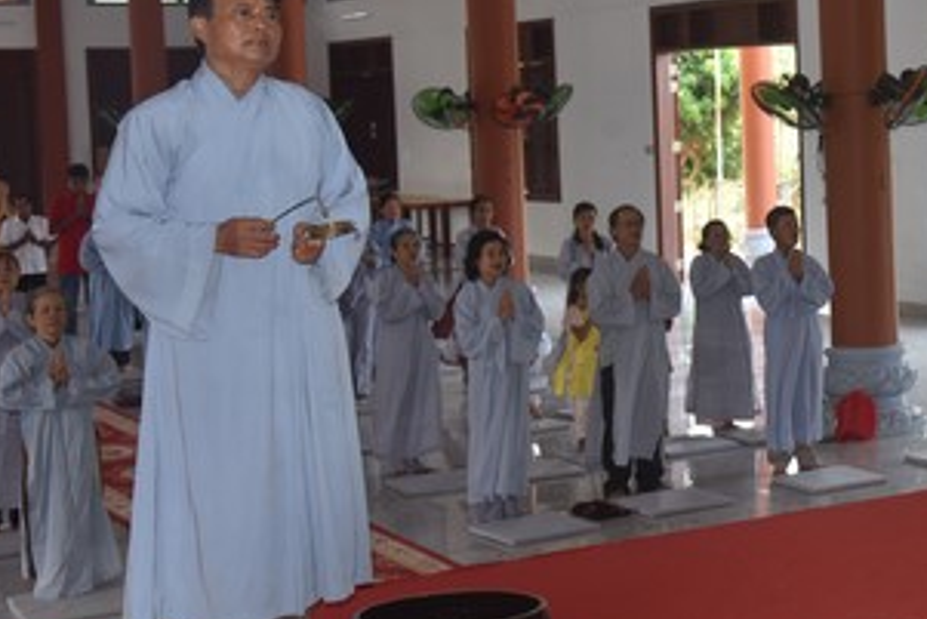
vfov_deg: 16.6
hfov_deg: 23.5
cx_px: 961
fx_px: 2112
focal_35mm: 82
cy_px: 148
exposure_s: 1/125
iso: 720
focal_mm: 38
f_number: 5.6
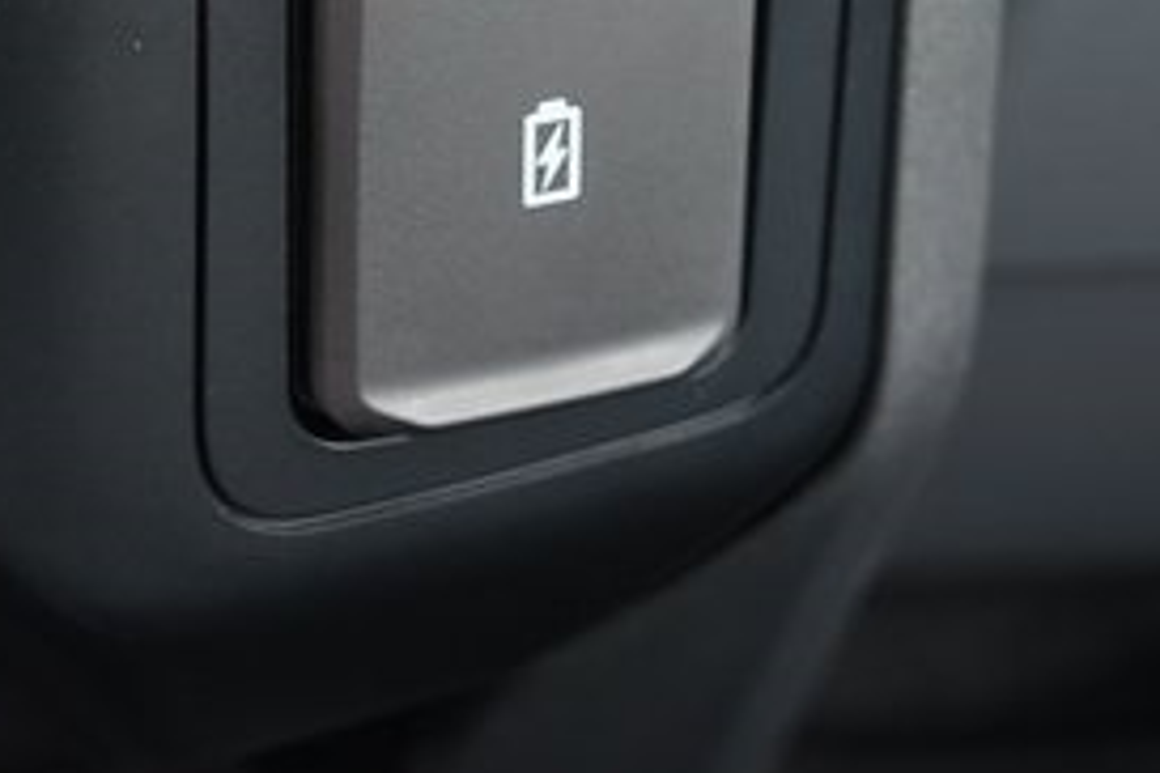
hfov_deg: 18.6
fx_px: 3544
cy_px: -91
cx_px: 416
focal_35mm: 110
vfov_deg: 12.2
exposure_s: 1/60
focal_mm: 47
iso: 800
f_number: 4
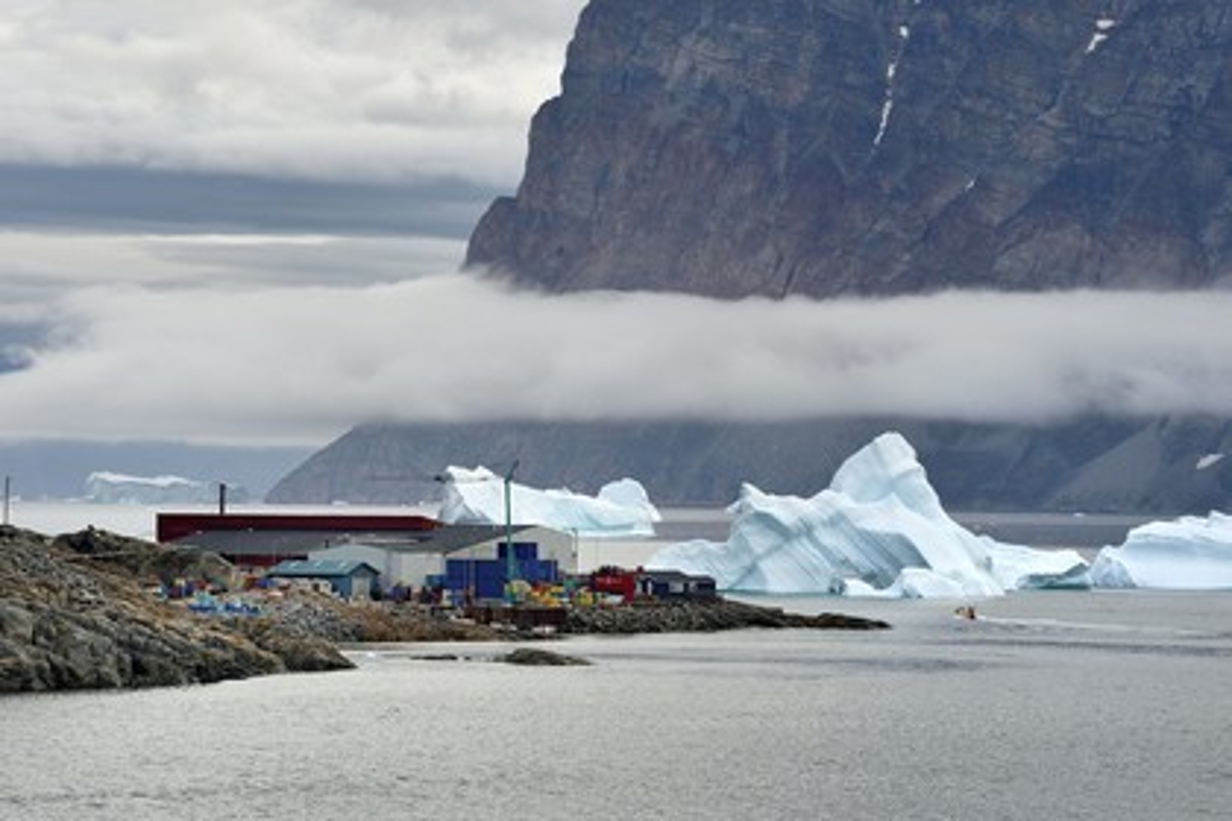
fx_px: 6844
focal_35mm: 200
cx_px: 616
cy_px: 410
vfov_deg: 6.9
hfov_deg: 10.3
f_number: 10
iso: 400
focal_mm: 200
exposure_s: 1/400
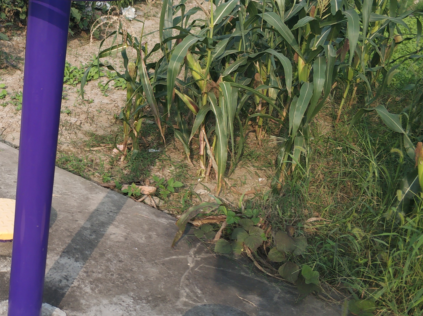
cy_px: 158
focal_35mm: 50
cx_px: 41
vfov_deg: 29.1
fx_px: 610
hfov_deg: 35.9
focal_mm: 3.82
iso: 100
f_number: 1.8
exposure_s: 1/755
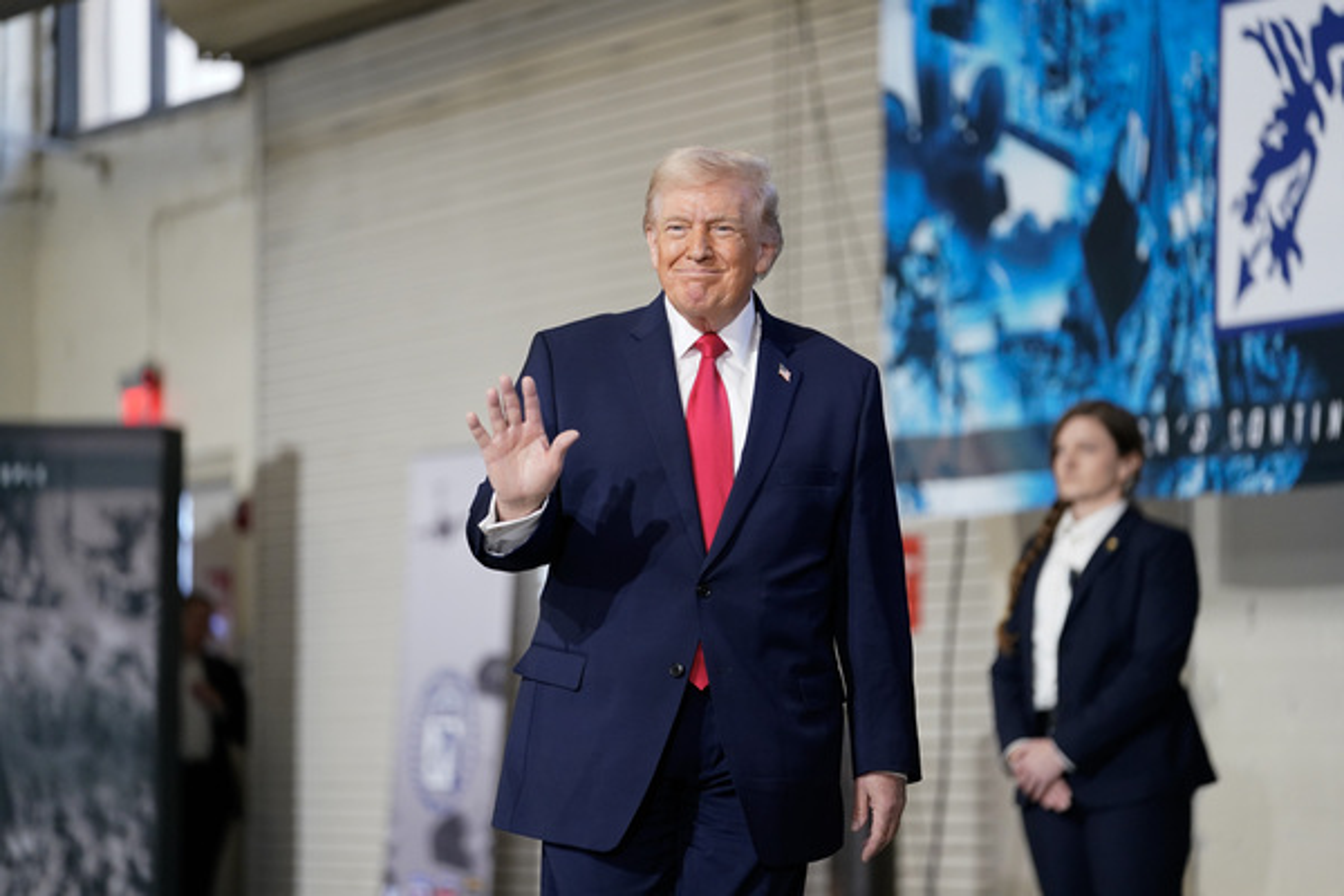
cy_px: 448
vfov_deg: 8.8
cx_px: 672
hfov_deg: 13.2
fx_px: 5824
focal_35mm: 156
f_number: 2.8
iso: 2500
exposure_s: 1/500
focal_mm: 156
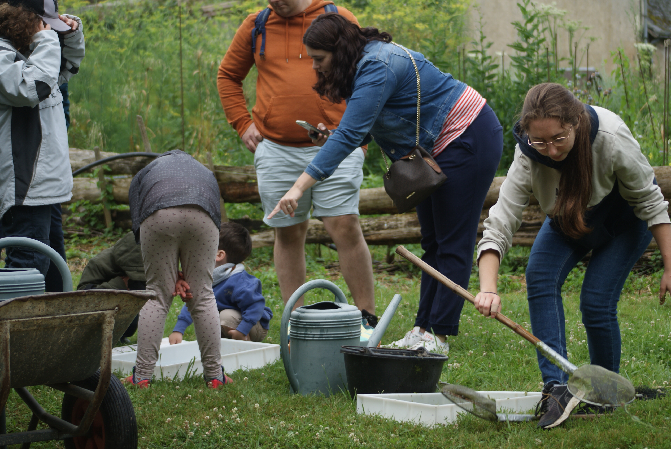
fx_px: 1959
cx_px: 336
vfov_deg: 13.1
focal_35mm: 105
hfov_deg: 19.4
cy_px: 224
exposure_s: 1/250
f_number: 4.5
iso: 100
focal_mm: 70
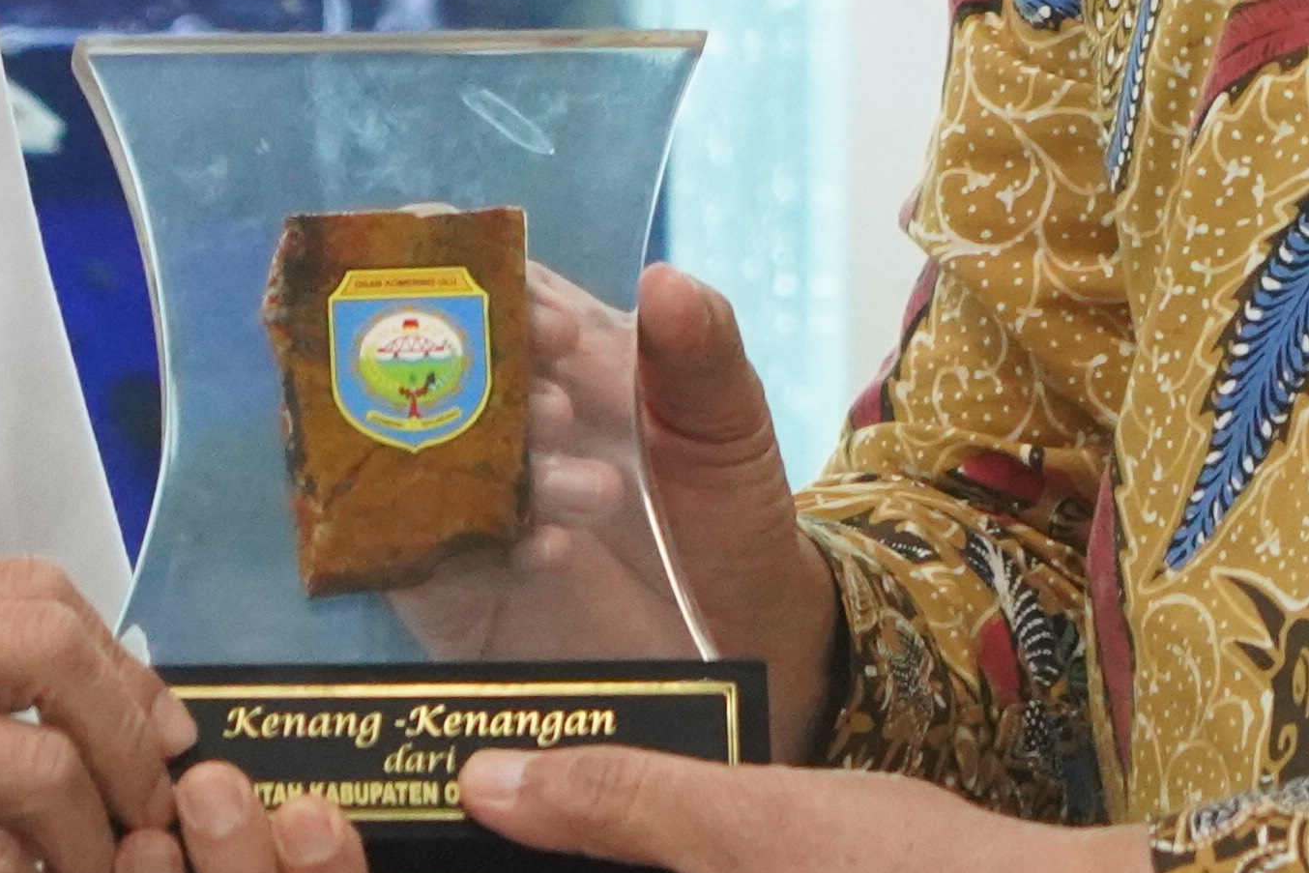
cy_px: -356
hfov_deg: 2.0
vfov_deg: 1.3
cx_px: 513
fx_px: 37053
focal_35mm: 1019
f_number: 6.3
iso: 6400
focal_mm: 230
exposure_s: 1/160
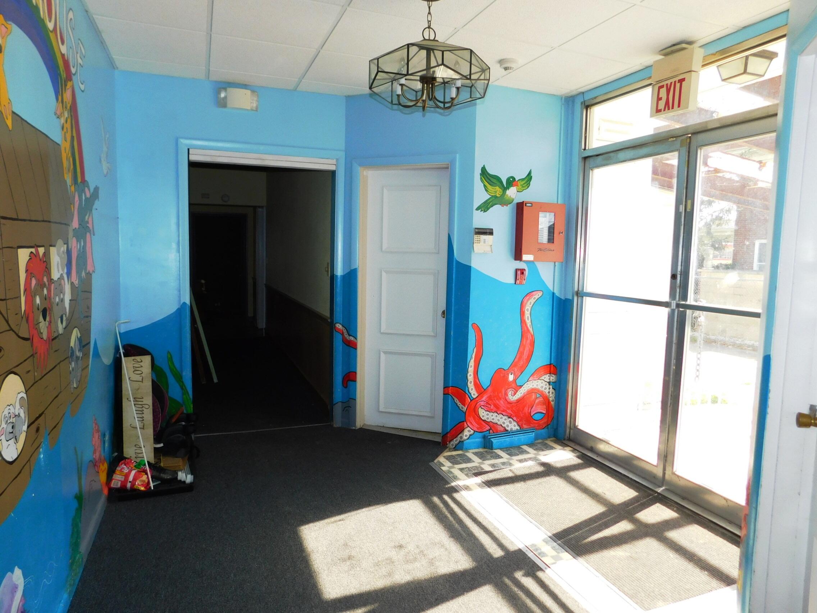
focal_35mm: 23
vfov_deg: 58.9
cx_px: 408
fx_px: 543
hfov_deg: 73.9
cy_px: 306
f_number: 3
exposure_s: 1/200
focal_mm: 4
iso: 125
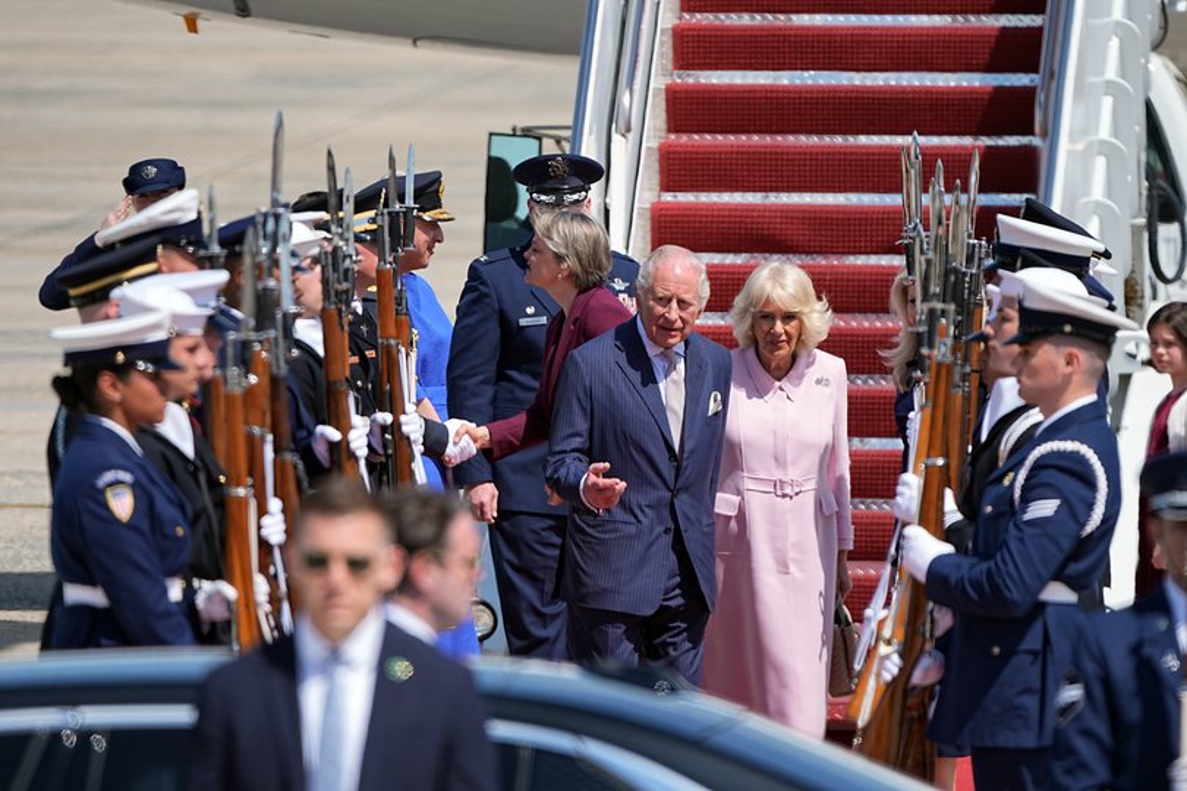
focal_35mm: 891
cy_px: 396
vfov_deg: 1.5
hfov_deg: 2.3
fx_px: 29376
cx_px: 594
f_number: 6.3
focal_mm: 594
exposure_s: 1/640
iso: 125
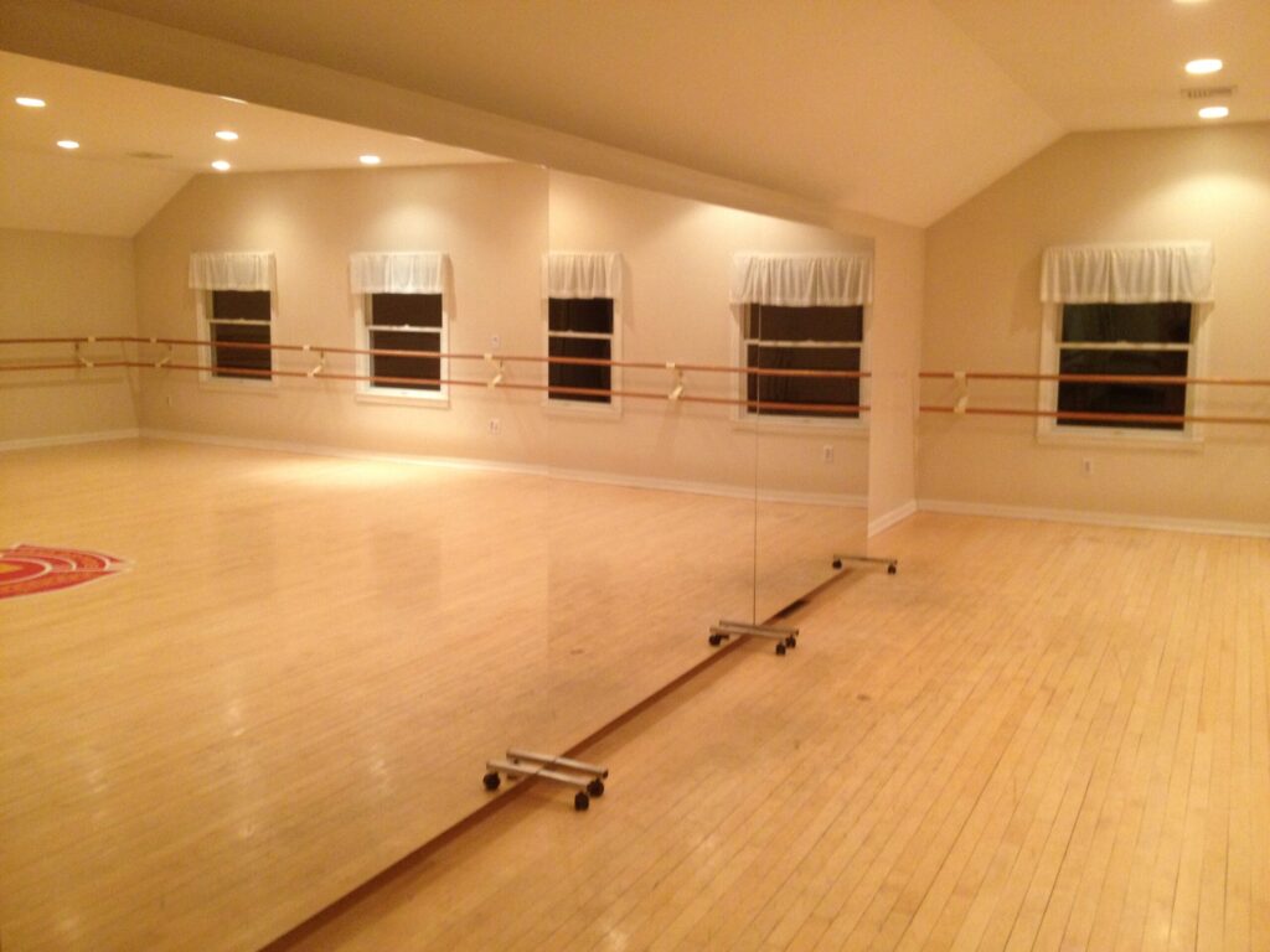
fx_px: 1284
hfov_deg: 52.6
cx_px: 635
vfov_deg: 40.7
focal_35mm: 35
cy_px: 476
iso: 200
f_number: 2.4
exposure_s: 1/20
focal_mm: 4.28
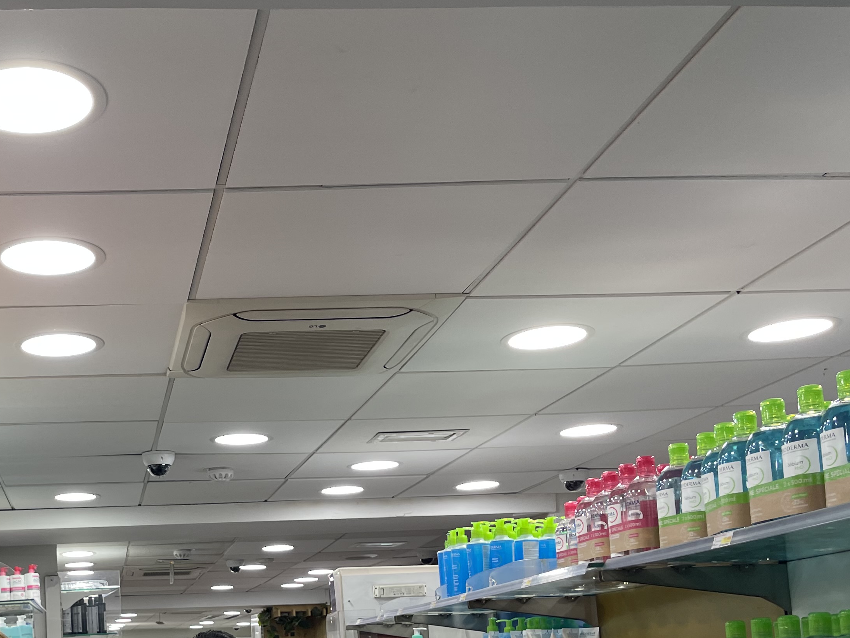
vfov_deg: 30.5
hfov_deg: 38.8
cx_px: 113
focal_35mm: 46
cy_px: 539
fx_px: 1129
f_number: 1.6
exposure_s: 1/100
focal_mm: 5.1
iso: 64
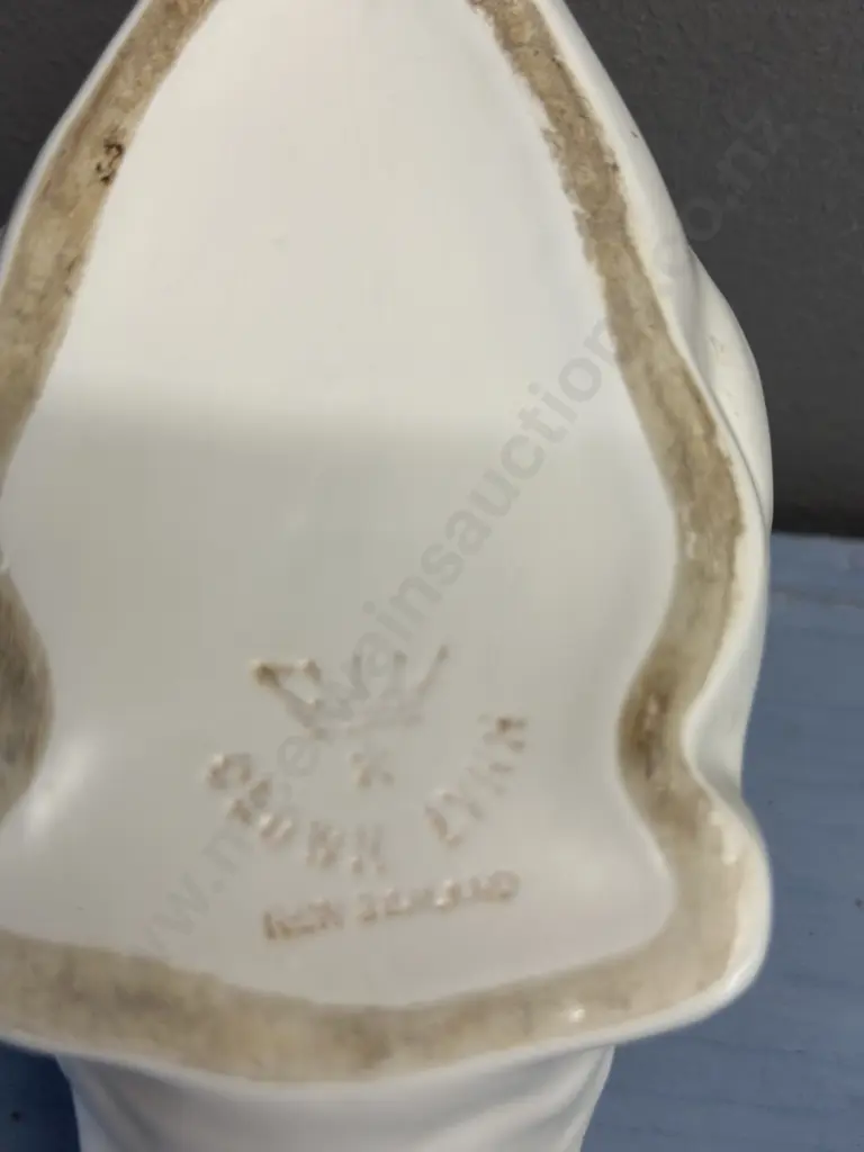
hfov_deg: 30.3
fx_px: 1597
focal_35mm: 48
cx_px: 432
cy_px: 576
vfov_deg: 39.7
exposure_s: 1/100
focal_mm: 6.86
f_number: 1.78
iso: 80
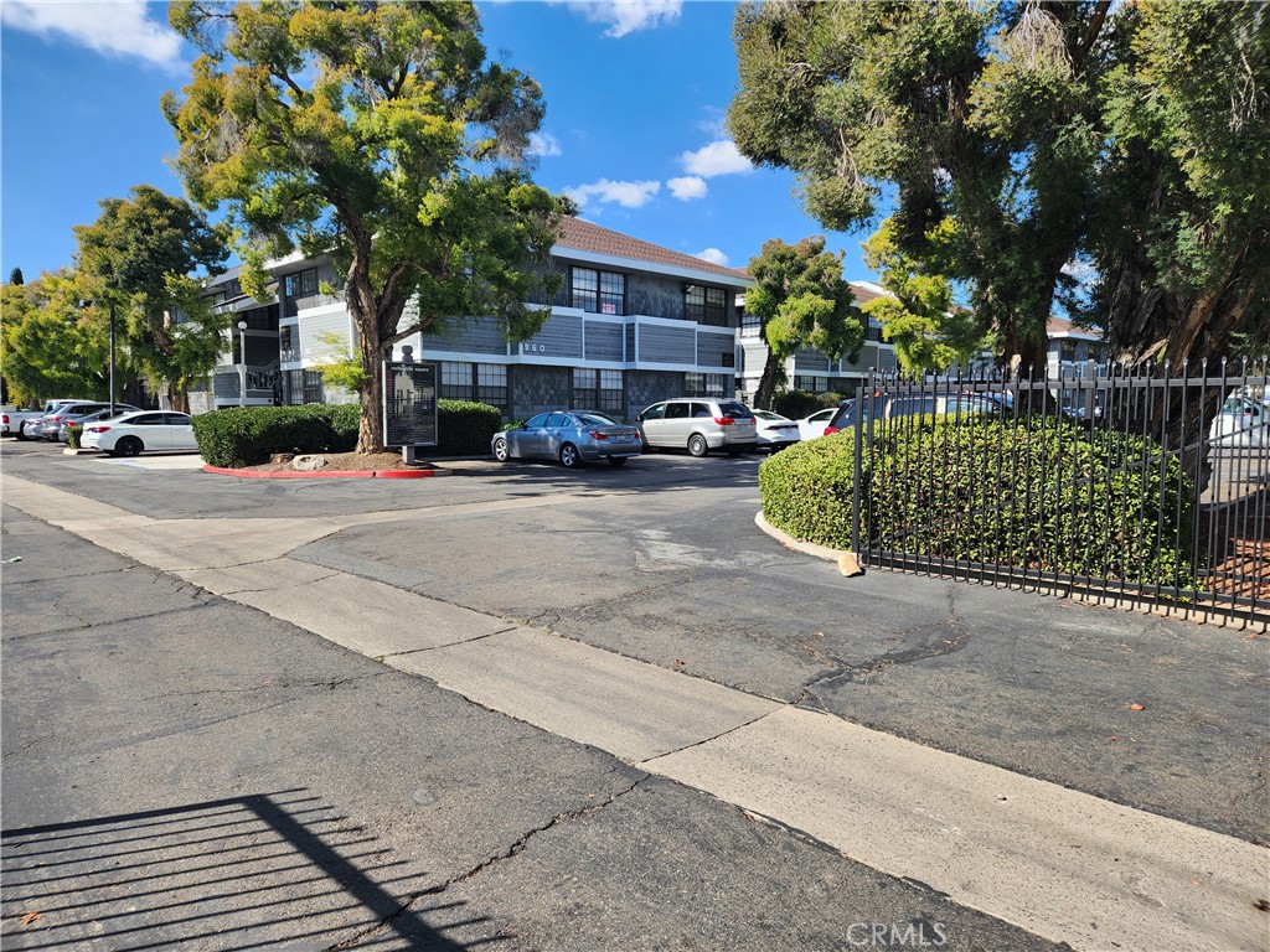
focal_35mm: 23
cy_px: 476
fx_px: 844
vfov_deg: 58.9
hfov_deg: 73.9
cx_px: 635
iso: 20
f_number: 1.8
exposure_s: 1/939
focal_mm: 5.4
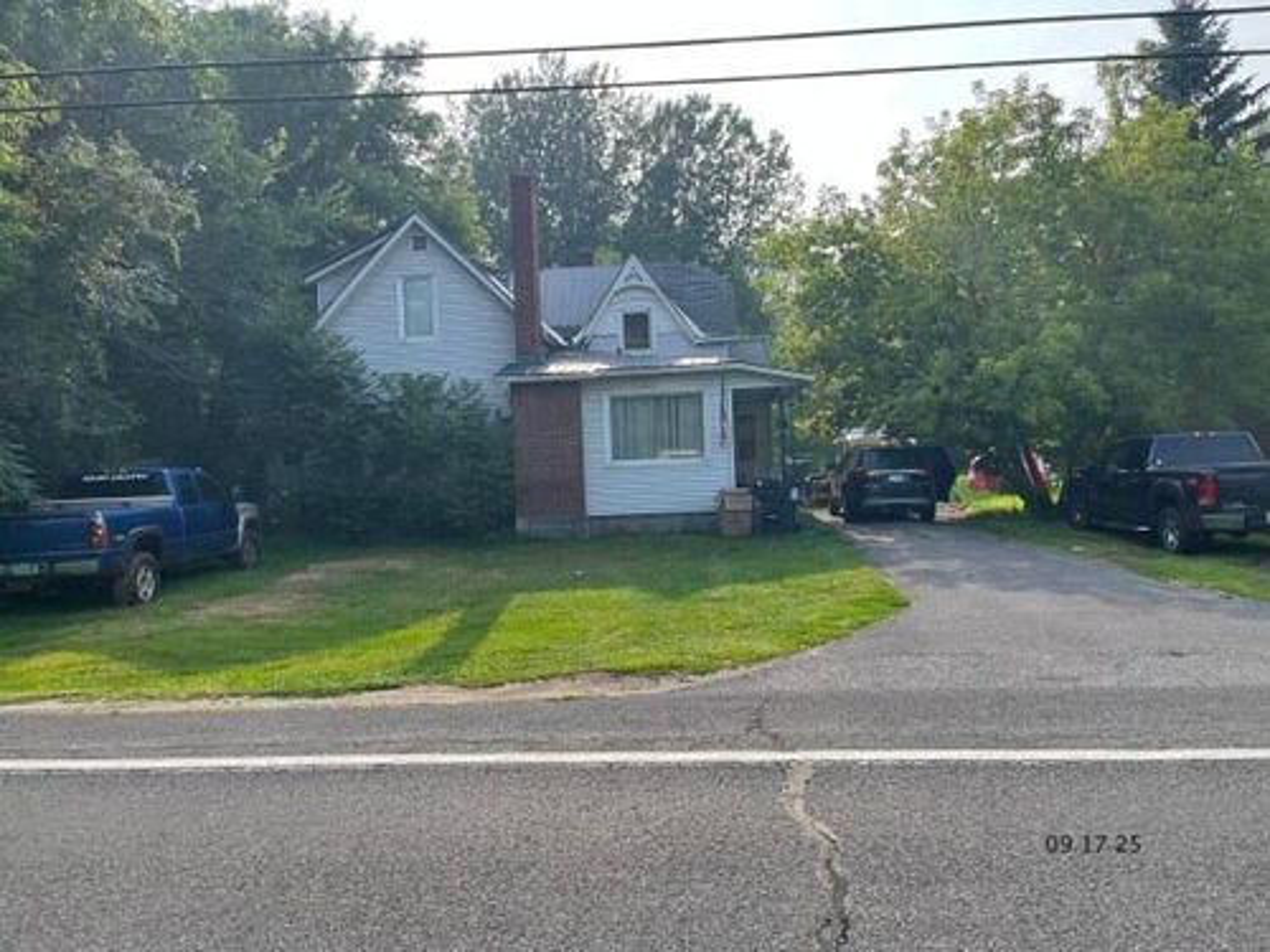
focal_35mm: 26
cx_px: 635
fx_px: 954
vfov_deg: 53.1
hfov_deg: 67.3
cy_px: 476
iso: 50
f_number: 1.6
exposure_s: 1/1294
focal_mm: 5.1
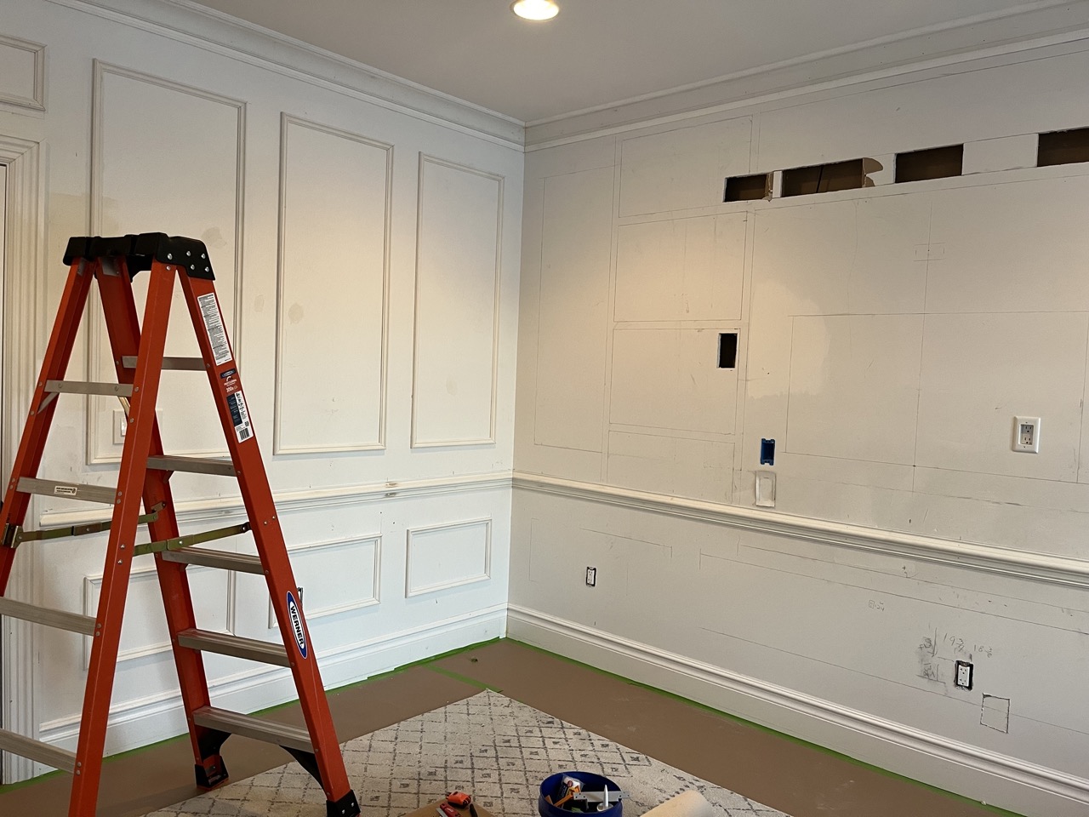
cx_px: 544
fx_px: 818
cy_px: 408
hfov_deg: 67.3
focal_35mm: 26
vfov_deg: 53.1
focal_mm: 5.1
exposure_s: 1/60
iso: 100
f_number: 1.6
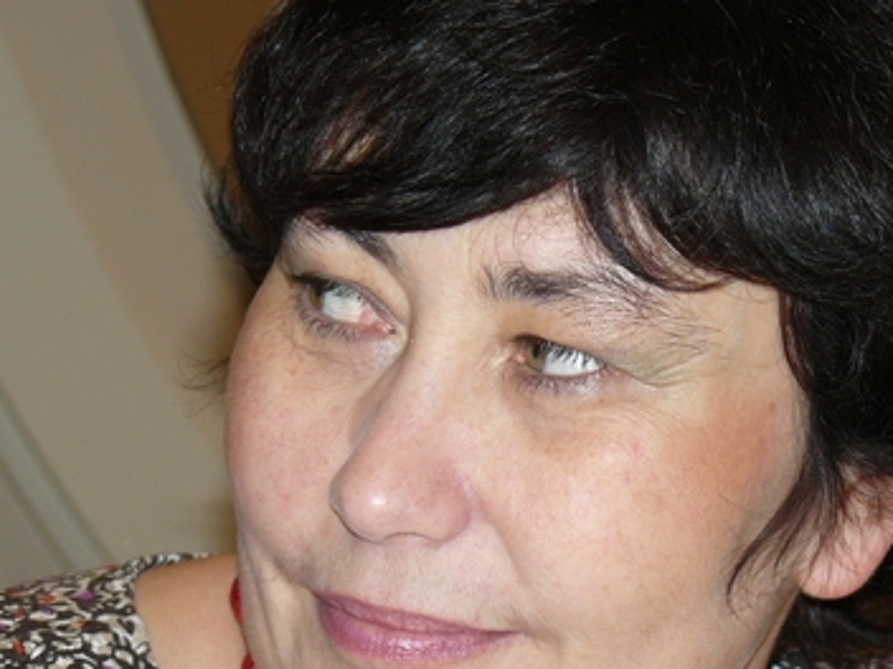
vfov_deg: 7.3
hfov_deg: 9.7
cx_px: 556
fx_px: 5237
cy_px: 334
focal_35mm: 203
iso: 100
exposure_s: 1/30
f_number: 3.2
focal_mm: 19.9
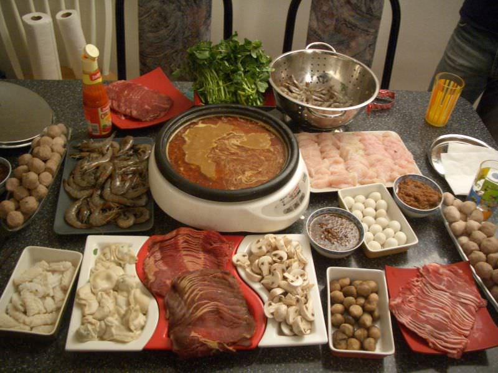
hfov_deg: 52.6
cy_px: 186
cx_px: 249
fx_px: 504
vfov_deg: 40.7
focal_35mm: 35
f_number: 2.6
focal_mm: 5.8
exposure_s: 1/10
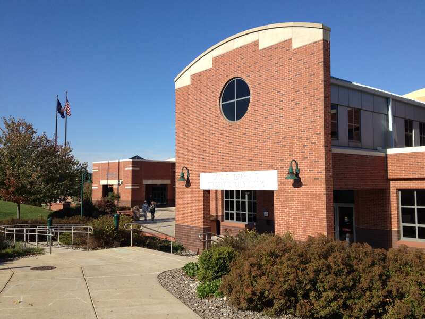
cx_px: 212
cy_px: 160
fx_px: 430
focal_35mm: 35
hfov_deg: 52.6
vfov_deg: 40.7
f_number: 2.4
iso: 50
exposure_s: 1/1493
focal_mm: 4.28
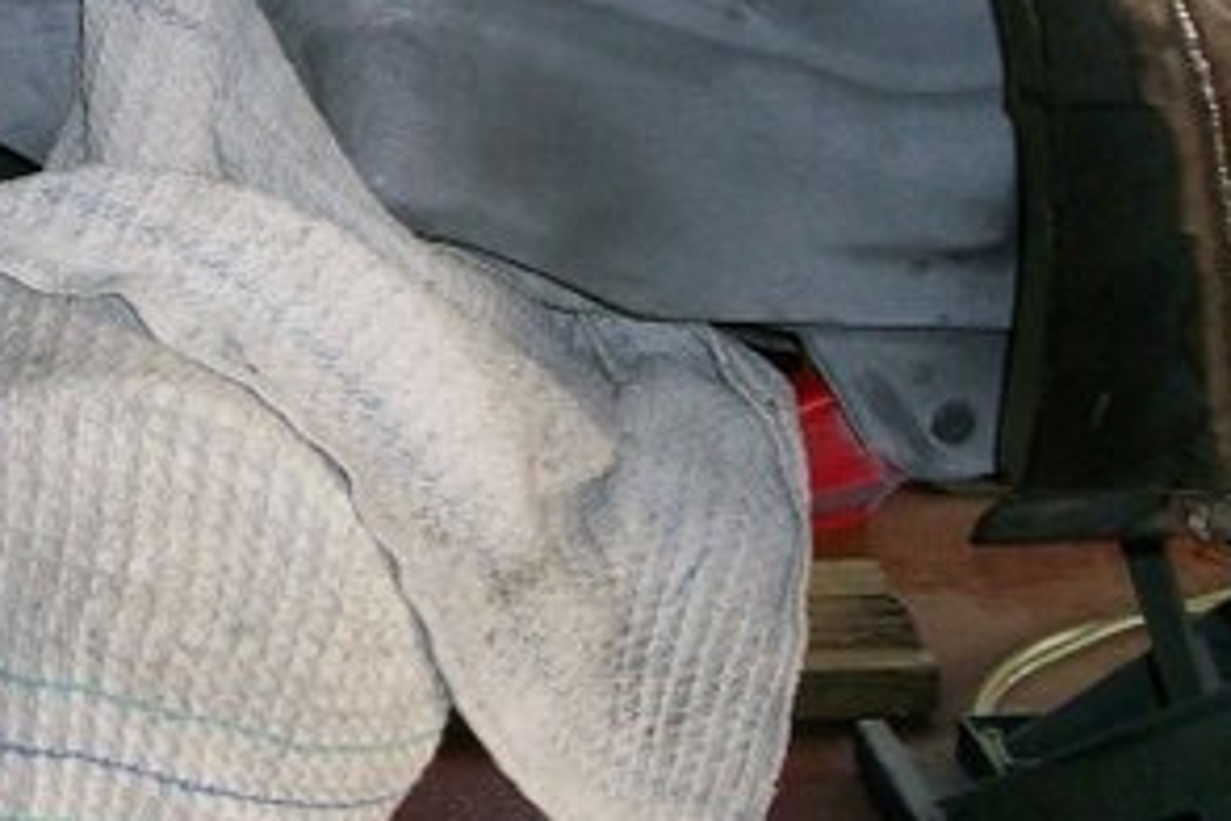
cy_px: -8
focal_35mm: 77
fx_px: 2633
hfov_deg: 25.8
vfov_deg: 17.3
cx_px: 209
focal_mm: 5.7
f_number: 2.8
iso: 160
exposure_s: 1/60
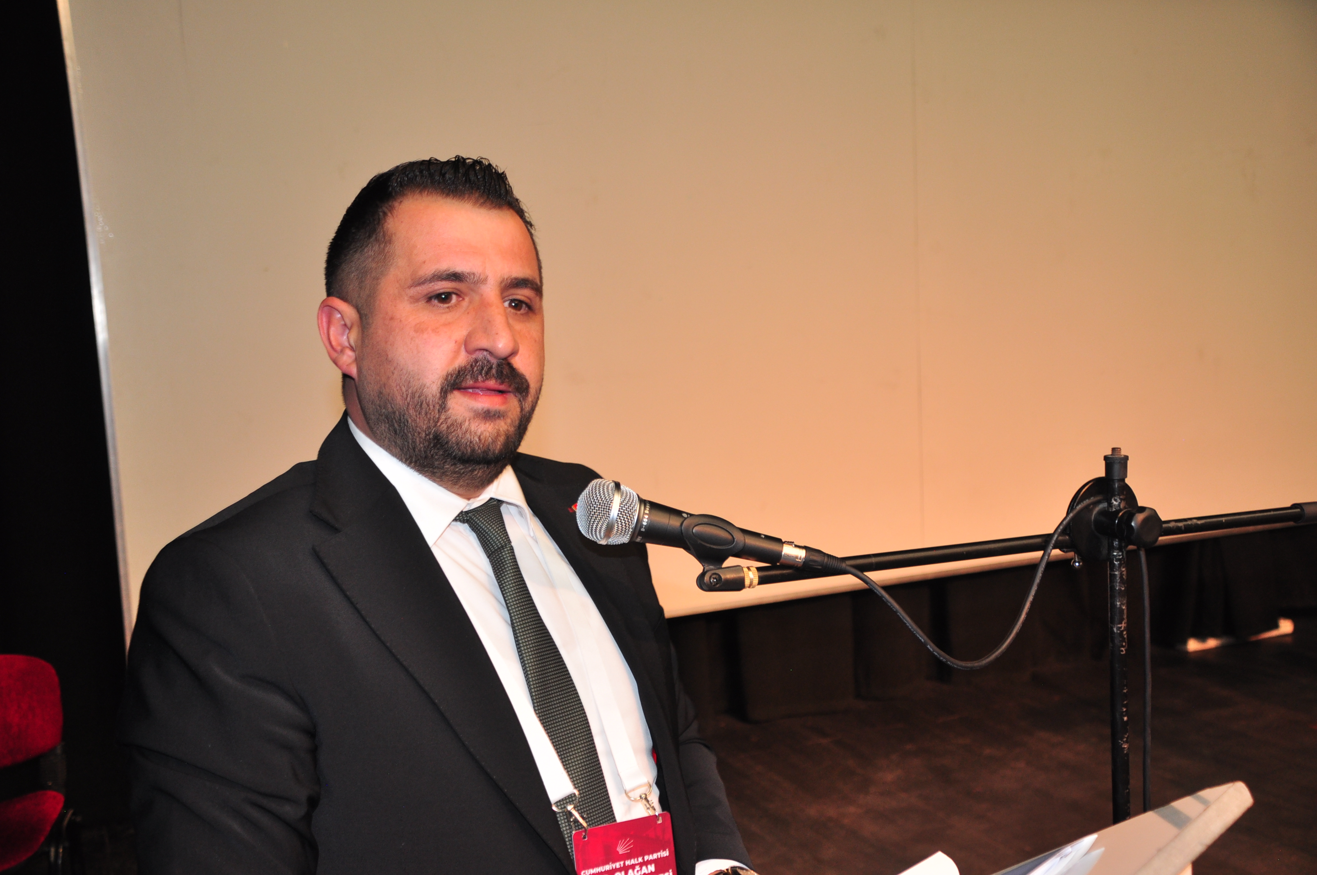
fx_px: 1425
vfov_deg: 34.1
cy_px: 438
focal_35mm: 39
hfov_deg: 49.6
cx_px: 658
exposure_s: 1/60
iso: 400
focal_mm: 26
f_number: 3.8
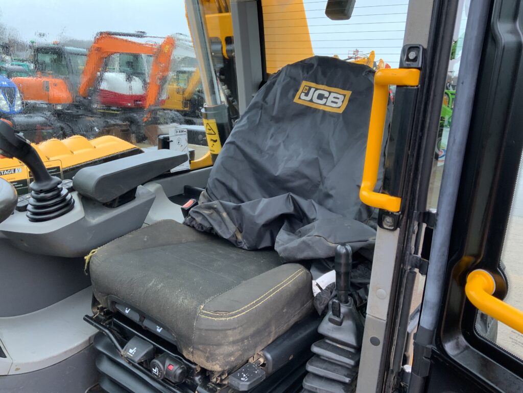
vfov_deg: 48.2
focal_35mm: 29
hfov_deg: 61.7
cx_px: 262
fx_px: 438
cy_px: 196
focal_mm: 3
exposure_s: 1/60
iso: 80
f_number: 1.8
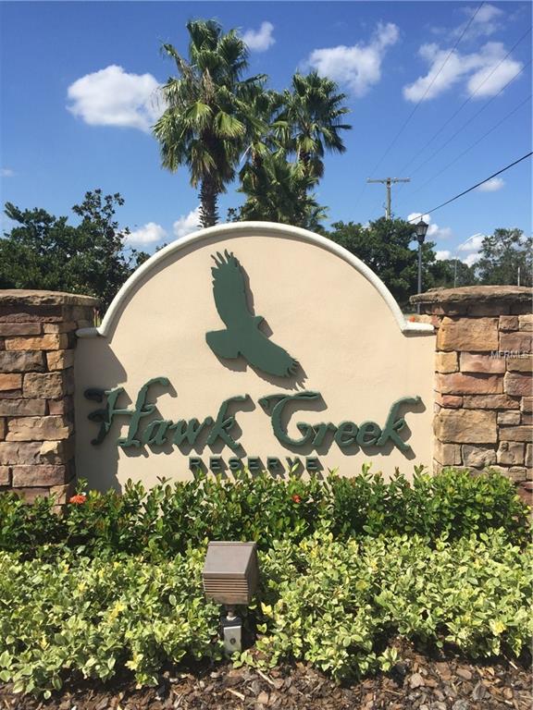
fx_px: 595
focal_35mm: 29
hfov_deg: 48.2
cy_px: 355
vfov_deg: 61.7
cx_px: 266
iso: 32
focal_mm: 4.15
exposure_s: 1/2198
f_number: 2.2
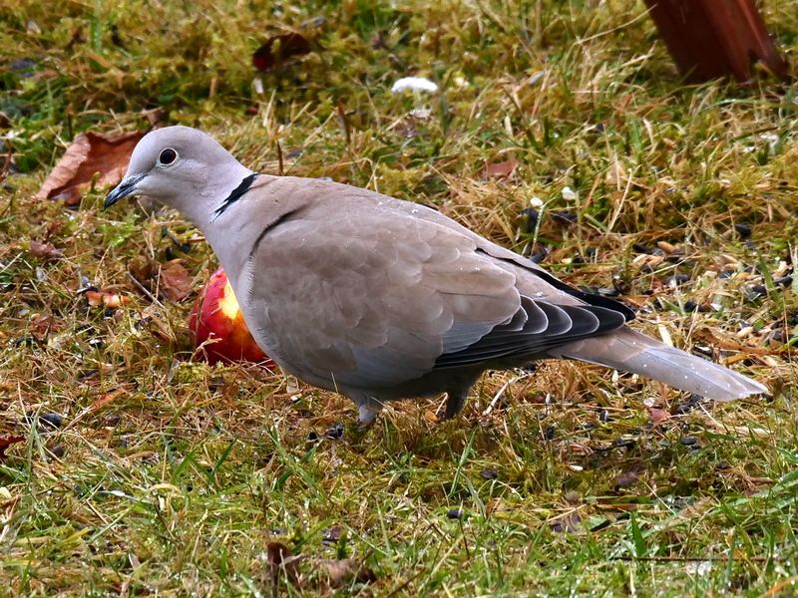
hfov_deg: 2.5
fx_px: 18442
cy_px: 299
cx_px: 399
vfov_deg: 1.9
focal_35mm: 800
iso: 400
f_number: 9
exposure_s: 1/160
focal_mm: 400
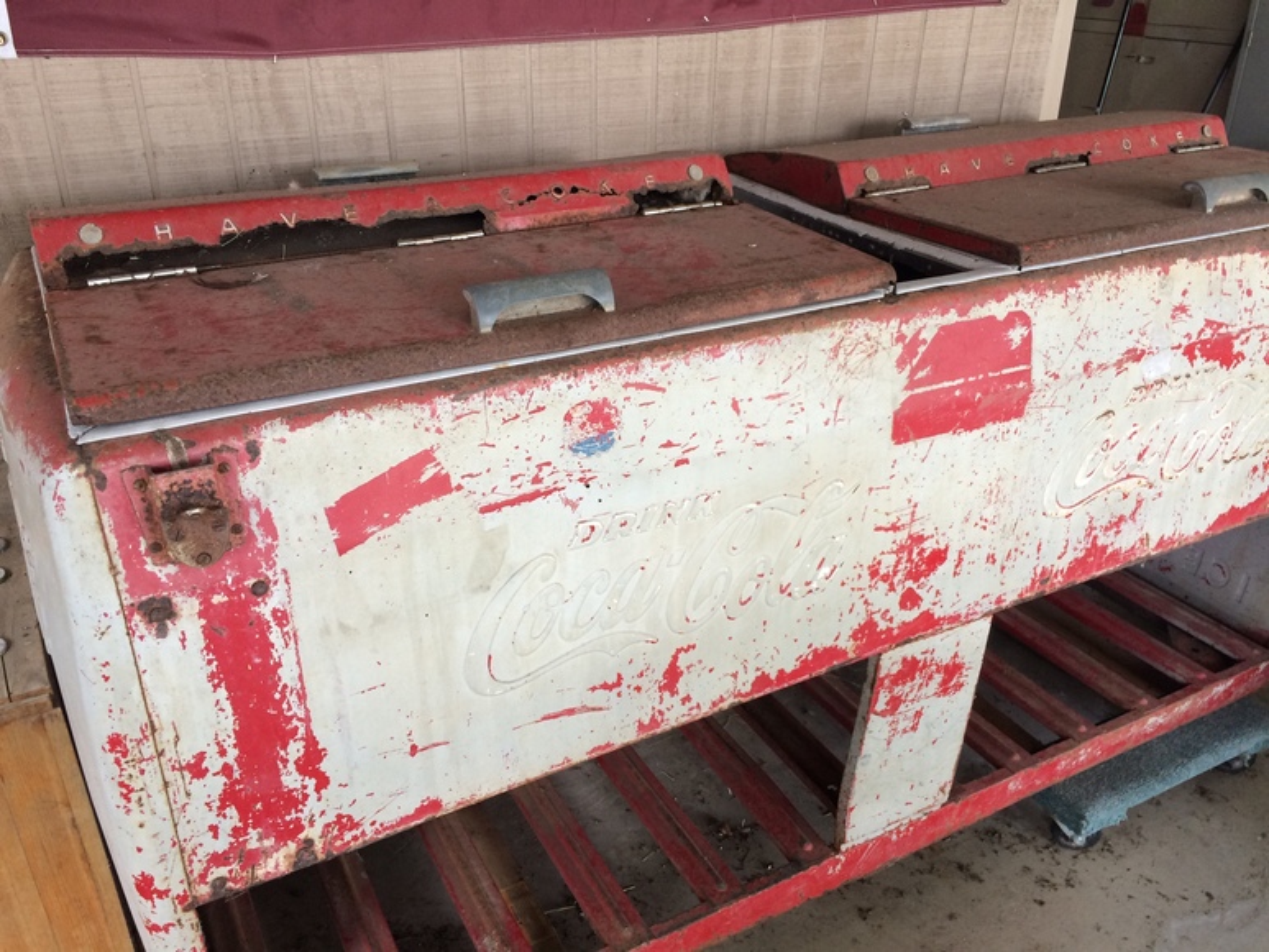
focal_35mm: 29
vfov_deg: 48.2
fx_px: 1063
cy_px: 476
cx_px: 634
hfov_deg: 61.7
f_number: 2.2
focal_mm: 4.15
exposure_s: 1/30
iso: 32
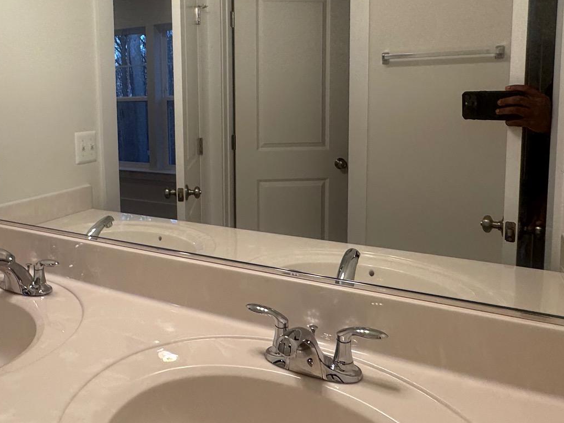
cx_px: 214
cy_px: 144
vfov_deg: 49.0
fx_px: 456
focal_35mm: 28
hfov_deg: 62.6
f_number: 2.2
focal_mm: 2.22
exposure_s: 1/120
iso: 80
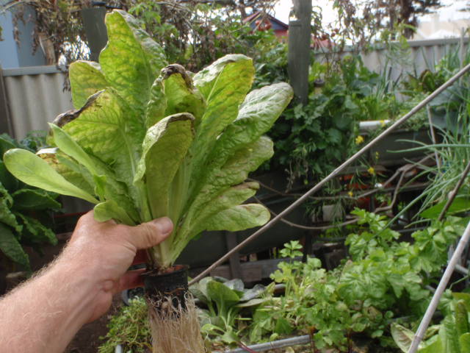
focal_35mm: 36
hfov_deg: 51.4
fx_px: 489
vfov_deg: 39.7
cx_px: 235
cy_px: 176
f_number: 5
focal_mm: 6.53
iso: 64
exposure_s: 1/125
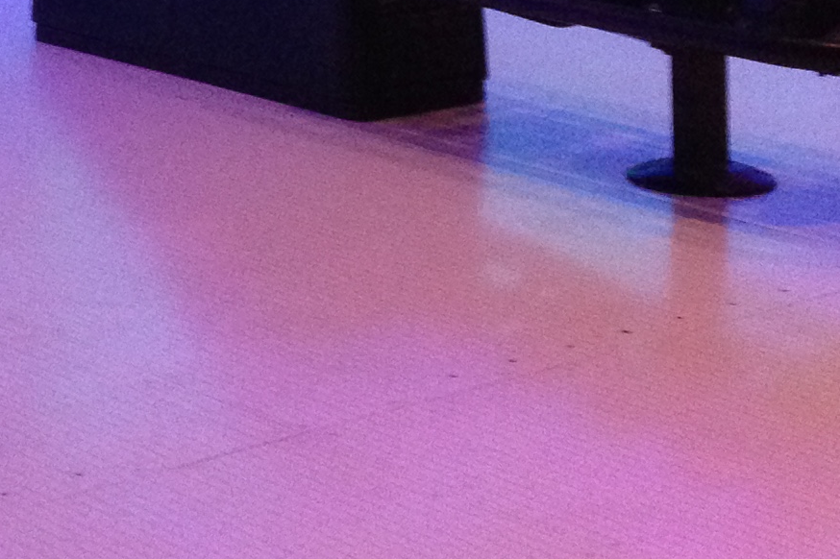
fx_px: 3172
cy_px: -314
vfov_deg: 9.7
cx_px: -102
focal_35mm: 136
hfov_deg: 14.7
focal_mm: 4.28
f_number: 2.4
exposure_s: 1/20
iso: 250
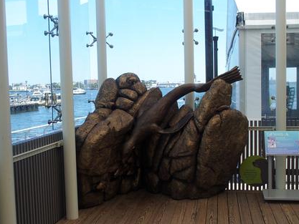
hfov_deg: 45.8
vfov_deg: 35.1
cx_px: 146
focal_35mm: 41
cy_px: 106
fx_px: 354
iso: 100
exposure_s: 1/500
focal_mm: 8.1
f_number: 3.5
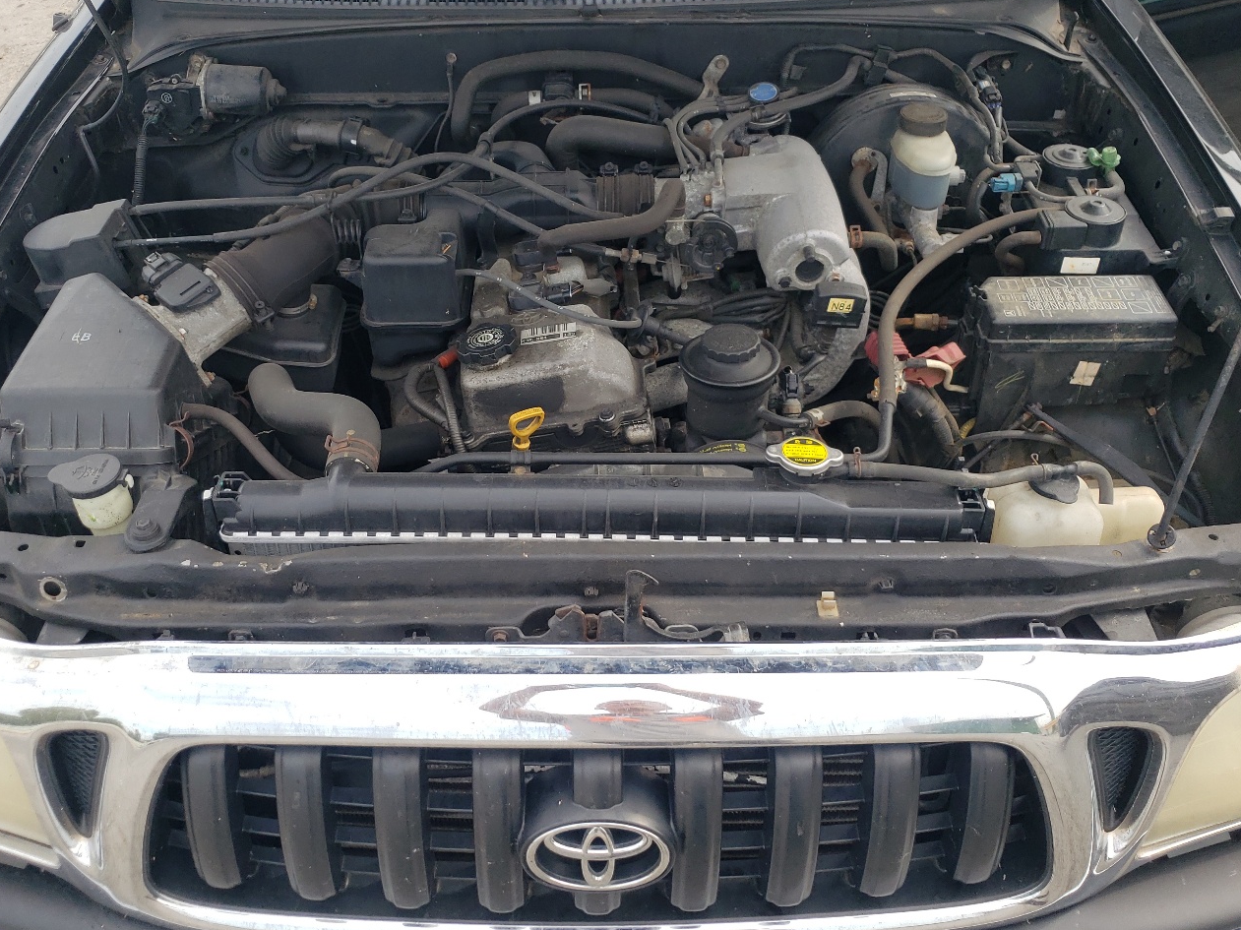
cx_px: 588
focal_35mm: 33
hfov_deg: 55.3
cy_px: 389
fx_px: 1183
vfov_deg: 42.8
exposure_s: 1/769
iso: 50
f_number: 1.5
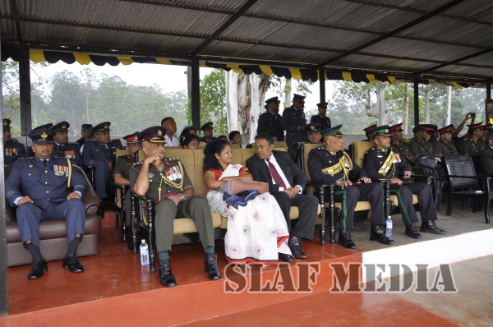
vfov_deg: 41.6
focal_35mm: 32
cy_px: 164
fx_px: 431
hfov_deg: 59.6
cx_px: 246
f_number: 5.6
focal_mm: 21
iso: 200
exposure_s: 1/60
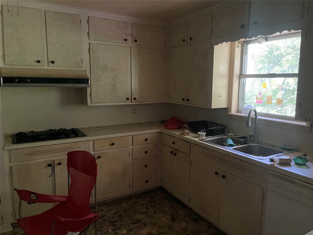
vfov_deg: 53.1
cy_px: 118
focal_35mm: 26
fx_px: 235
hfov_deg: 67.3
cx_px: 156
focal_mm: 4.2
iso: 800
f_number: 1.6
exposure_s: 1/30
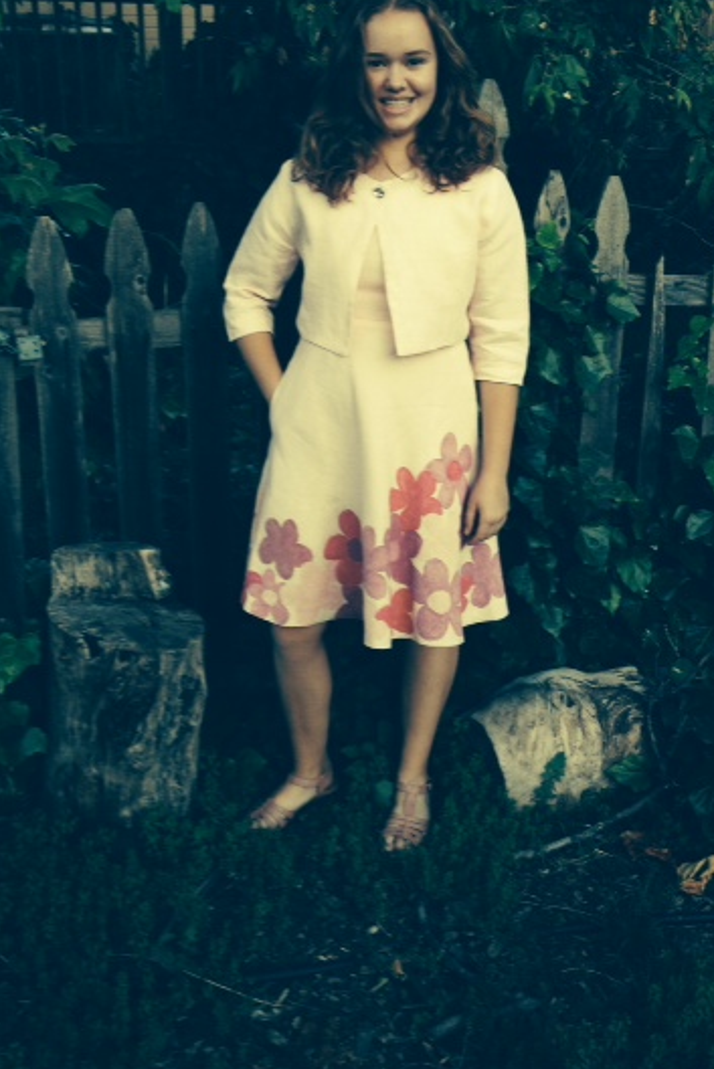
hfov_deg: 30.5
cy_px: 467
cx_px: 372
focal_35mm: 44
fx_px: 1308
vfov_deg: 44.4
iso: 50
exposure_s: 1/120
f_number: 2.4
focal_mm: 4.28
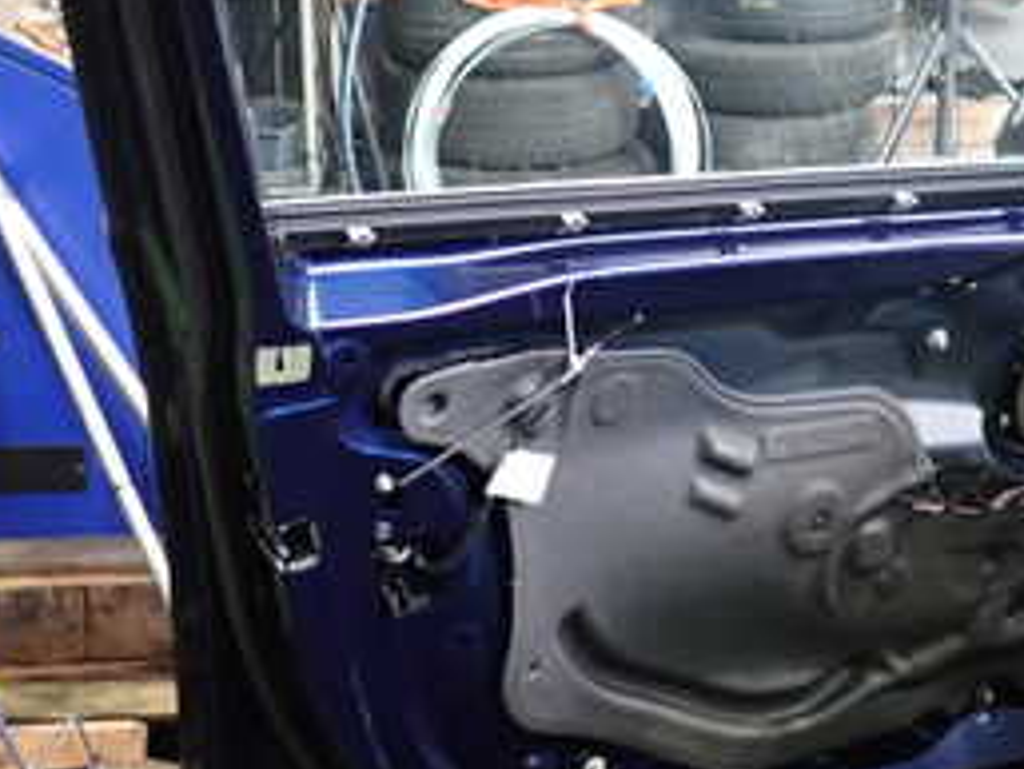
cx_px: 641
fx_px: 2072
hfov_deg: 27.7
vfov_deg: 20.9
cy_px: 239
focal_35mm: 70
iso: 320
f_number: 2.3
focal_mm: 5.4
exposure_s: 1/30
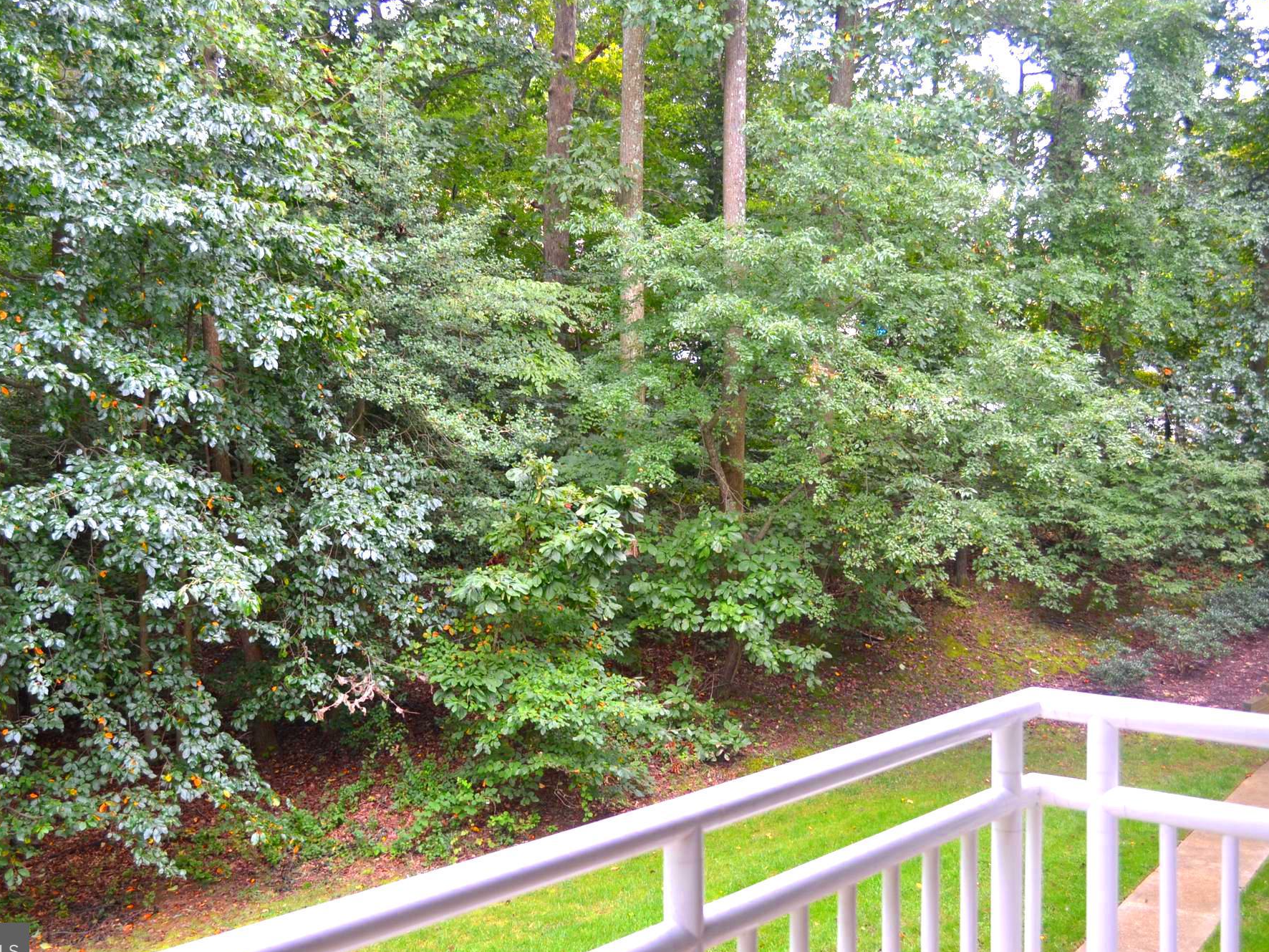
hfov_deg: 46.8
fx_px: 1466
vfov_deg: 36.0
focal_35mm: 40
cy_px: 486
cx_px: 604
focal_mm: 24
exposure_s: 1/100
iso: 400
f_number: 5
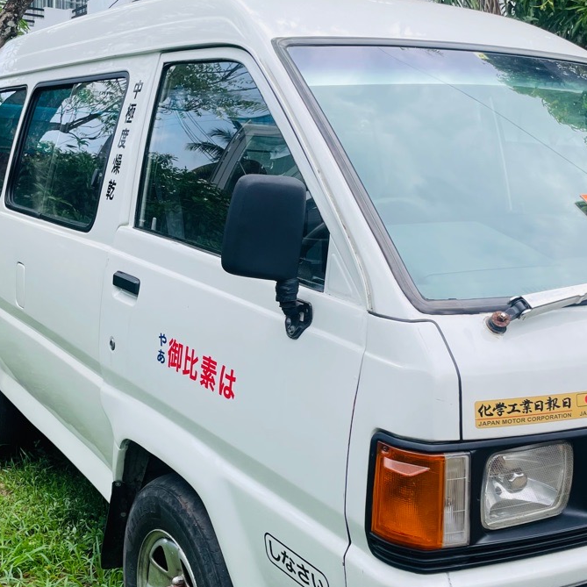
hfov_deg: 38.2
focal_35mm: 44
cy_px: 277
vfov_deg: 38.3
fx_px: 844
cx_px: 245
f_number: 1.6
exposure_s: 1/1855
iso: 32
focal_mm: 4.2
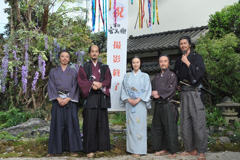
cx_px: 119
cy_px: 79
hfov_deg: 40.4
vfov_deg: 27.5
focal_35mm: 49
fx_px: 327
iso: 1250
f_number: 4.5
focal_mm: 48
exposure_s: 1/250
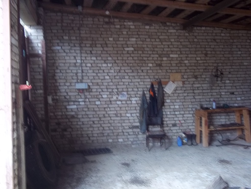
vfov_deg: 39.7
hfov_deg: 51.4
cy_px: 94
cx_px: 126
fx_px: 261
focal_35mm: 36
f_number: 3.1
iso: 160
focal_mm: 6.5
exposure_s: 1/10
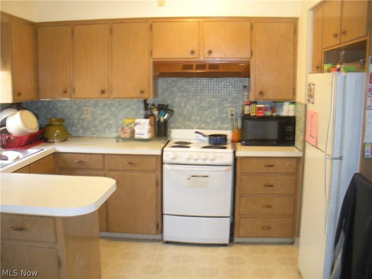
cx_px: 186
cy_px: 140
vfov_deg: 39.7
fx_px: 387
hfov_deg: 51.4
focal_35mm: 36
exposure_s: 1/9.8
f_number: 3.5
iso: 400
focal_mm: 6.3
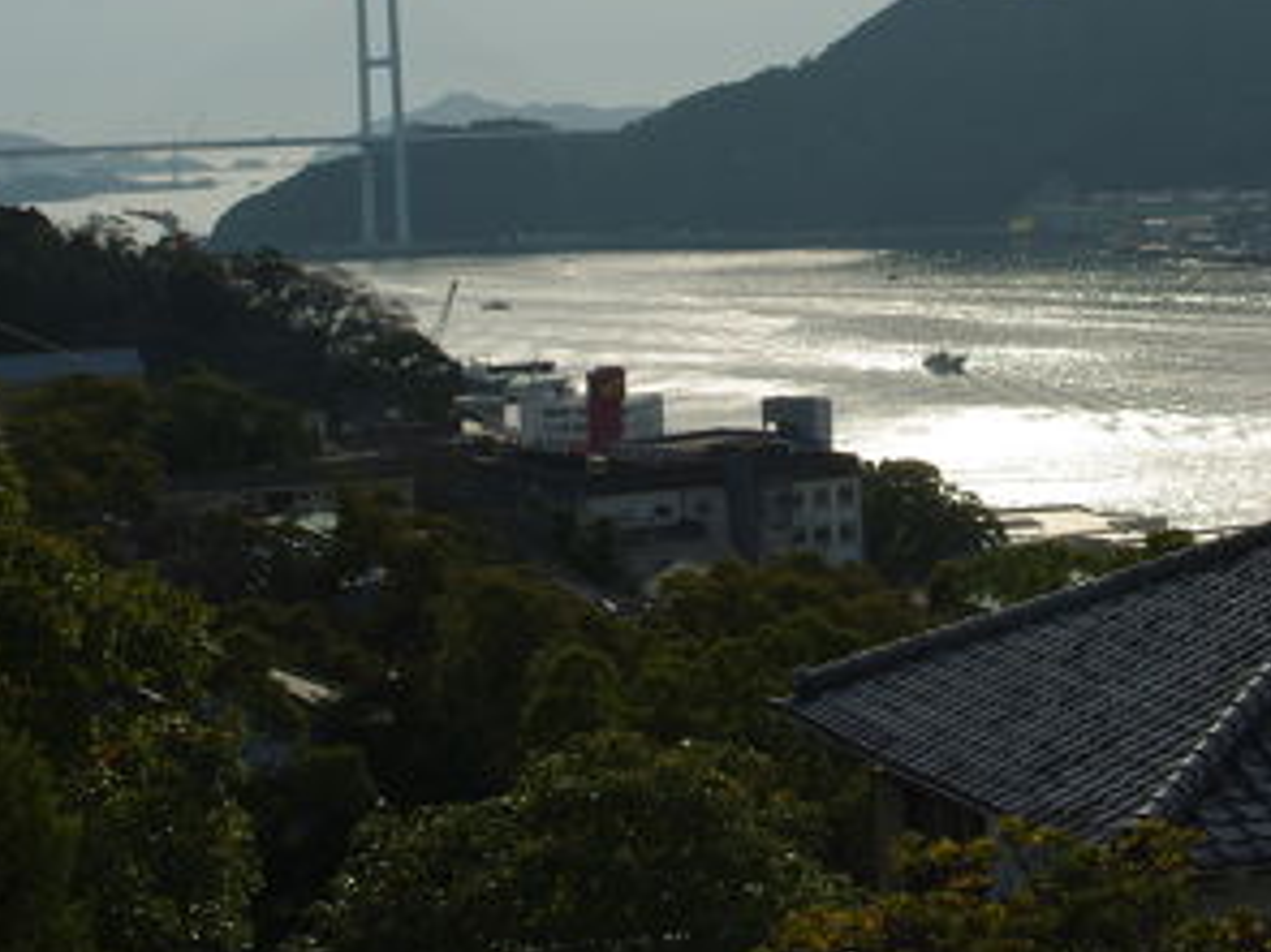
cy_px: 153
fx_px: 3817
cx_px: 1021
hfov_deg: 18.7
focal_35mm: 104
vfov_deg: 14.1
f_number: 11
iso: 200
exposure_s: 1/500
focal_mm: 32.5
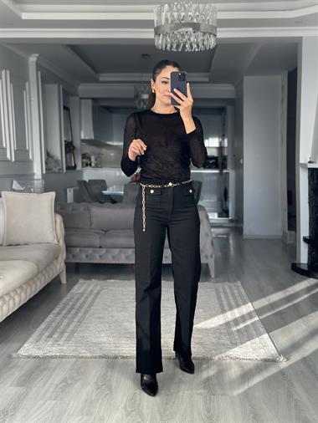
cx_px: 159
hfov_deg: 30.3
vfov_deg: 39.6
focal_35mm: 48
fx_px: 587
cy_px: 212
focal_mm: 6.86
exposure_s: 1/196
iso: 80
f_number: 1.78
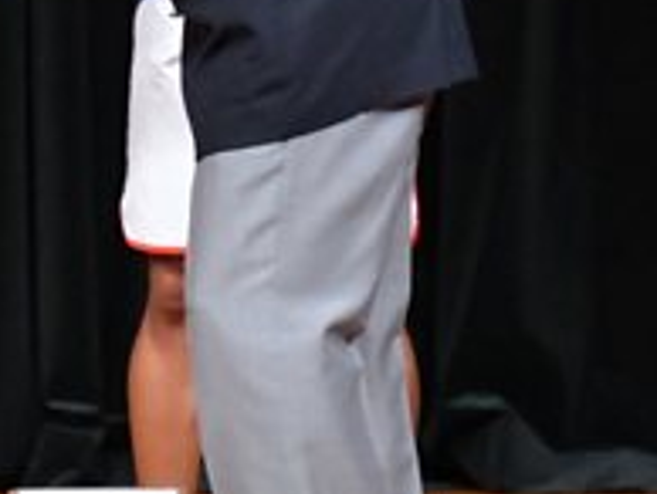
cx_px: -134
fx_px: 19649
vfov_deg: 1.4
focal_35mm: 1034
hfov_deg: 1.9
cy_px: 173
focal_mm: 180
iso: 5000
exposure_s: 1/400
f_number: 5.6
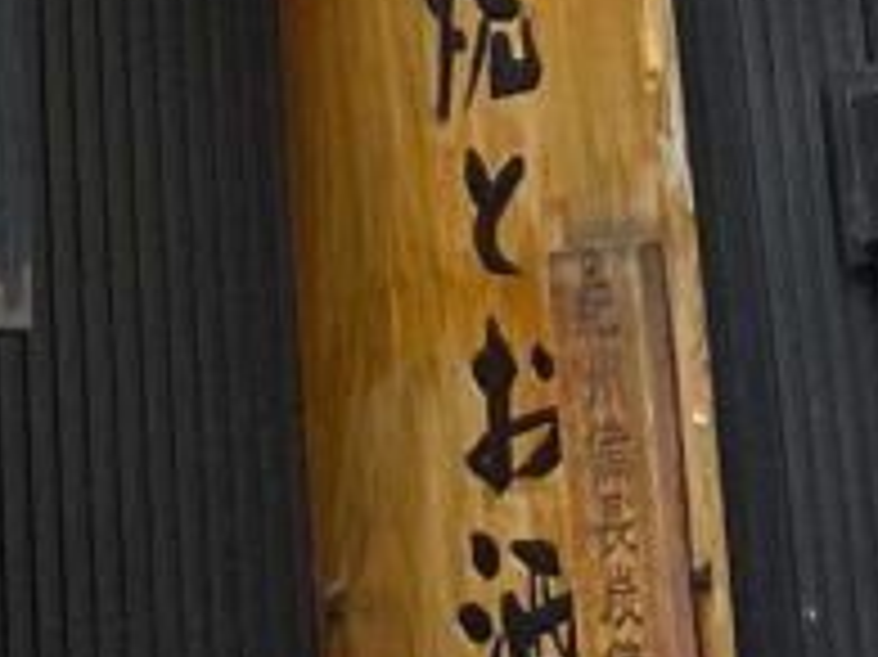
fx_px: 5196
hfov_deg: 9.6
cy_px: -1728
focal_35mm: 205
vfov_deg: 6.3
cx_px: 261
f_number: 1.8
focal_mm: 4.25
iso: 80
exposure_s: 1/121
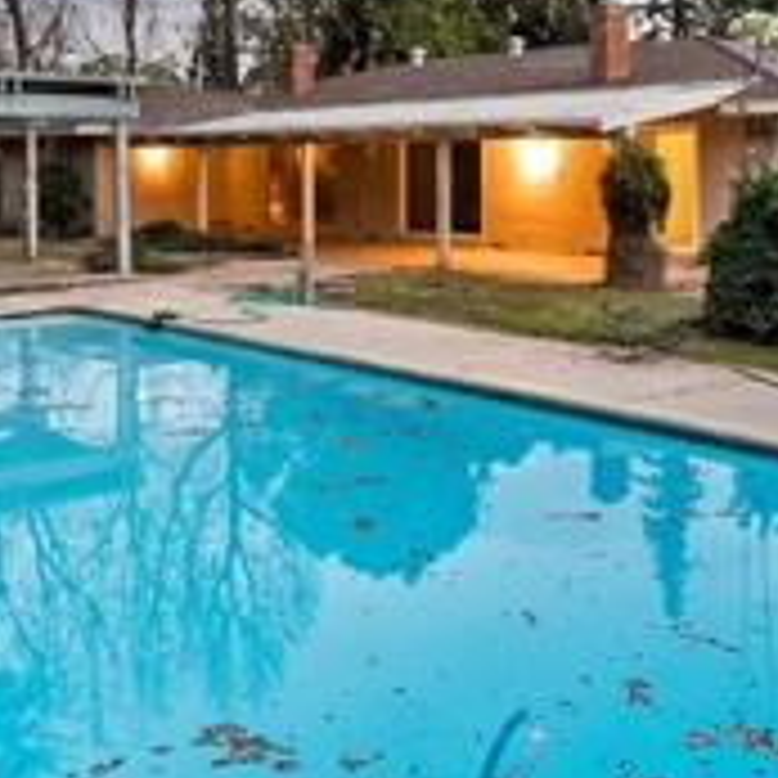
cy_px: 173
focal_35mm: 44
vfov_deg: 37.2
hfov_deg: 38.3
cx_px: 427
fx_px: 1119
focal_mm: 14
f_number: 2.8
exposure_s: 1/160
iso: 2500
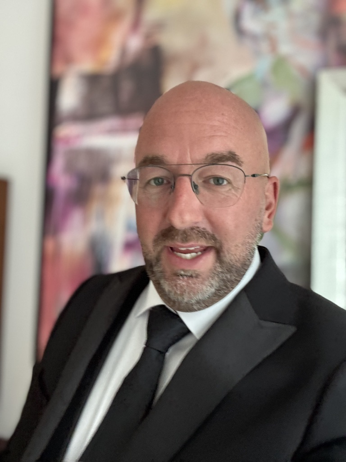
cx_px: 173
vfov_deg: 60.0
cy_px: 231
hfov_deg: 46.8
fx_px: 400
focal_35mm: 30
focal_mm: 2.69
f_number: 1.9
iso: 160
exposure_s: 1/60
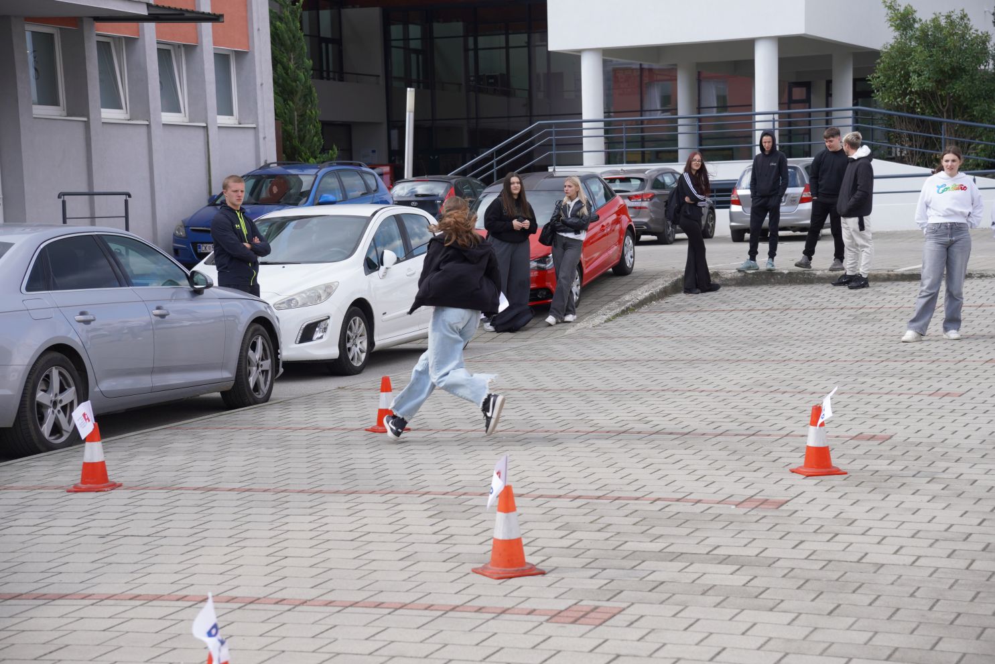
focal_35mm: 75
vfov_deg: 18.2
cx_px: 498
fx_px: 2073
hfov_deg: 27.0
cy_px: 332
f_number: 4.5
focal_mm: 50
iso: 125
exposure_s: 1/400
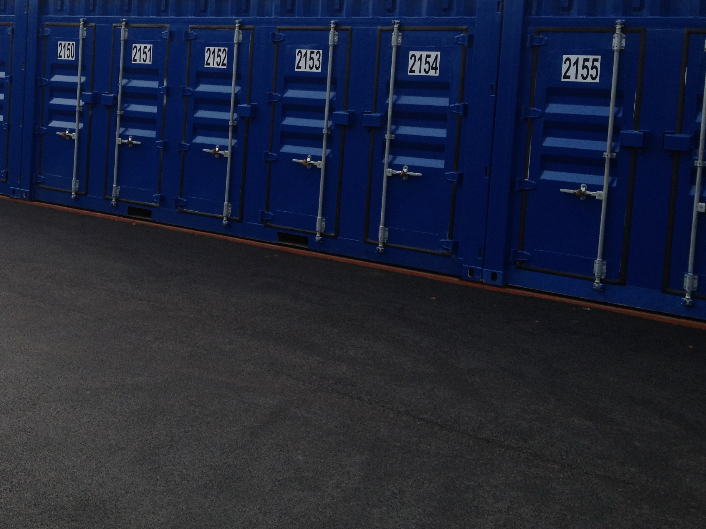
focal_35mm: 58
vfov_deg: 25.0
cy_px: 146
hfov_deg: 32.3
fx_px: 1183
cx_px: 141
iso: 64
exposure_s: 1/334
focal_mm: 4.28
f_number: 2.4
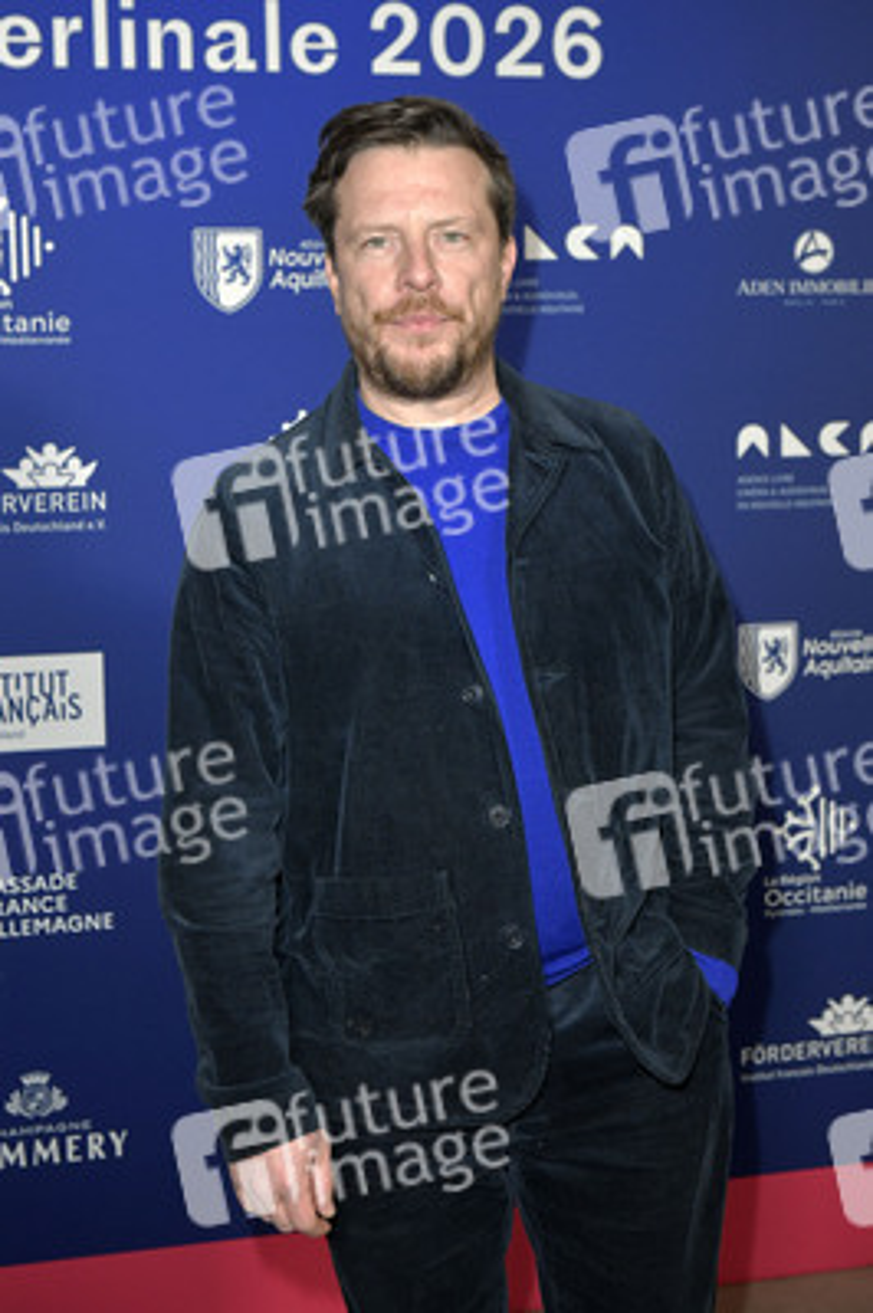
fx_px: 1385
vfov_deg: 50.7
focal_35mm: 38
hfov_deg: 35.0
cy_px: 656
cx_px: 436
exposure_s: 1/200
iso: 2000
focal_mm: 38
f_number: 5.6
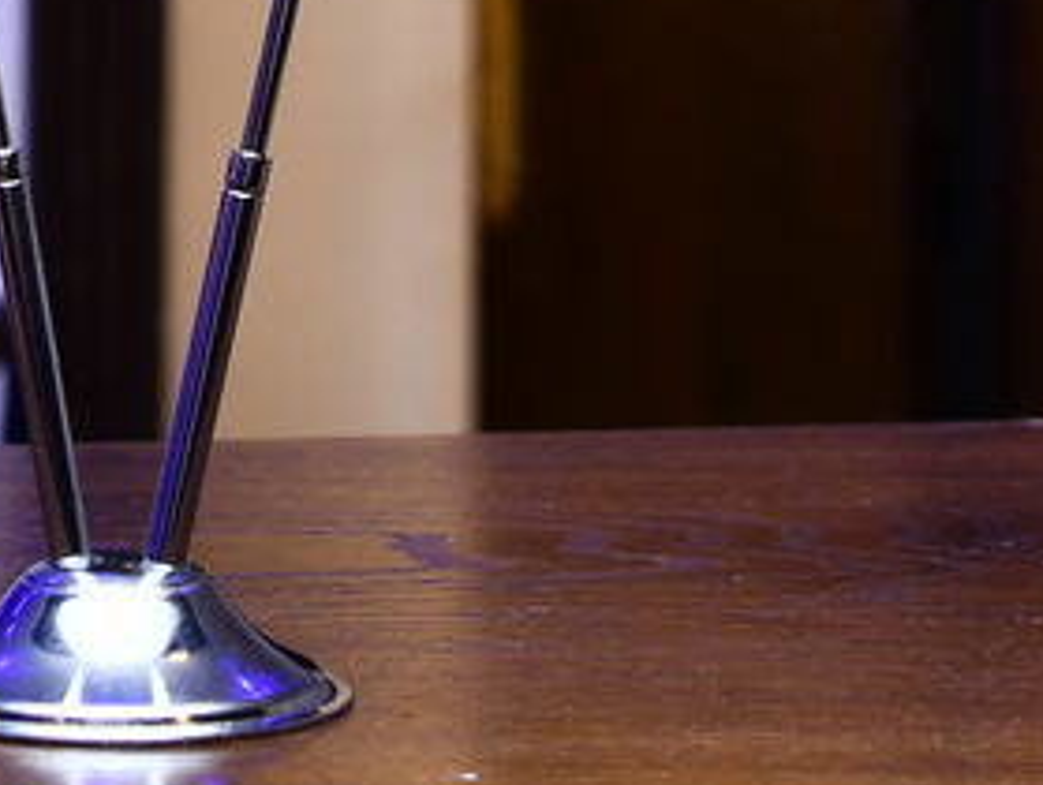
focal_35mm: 212
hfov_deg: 9.3
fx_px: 6396
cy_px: -735
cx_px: 168
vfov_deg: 6.8
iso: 400
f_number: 5.6
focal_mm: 44
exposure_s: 1/160
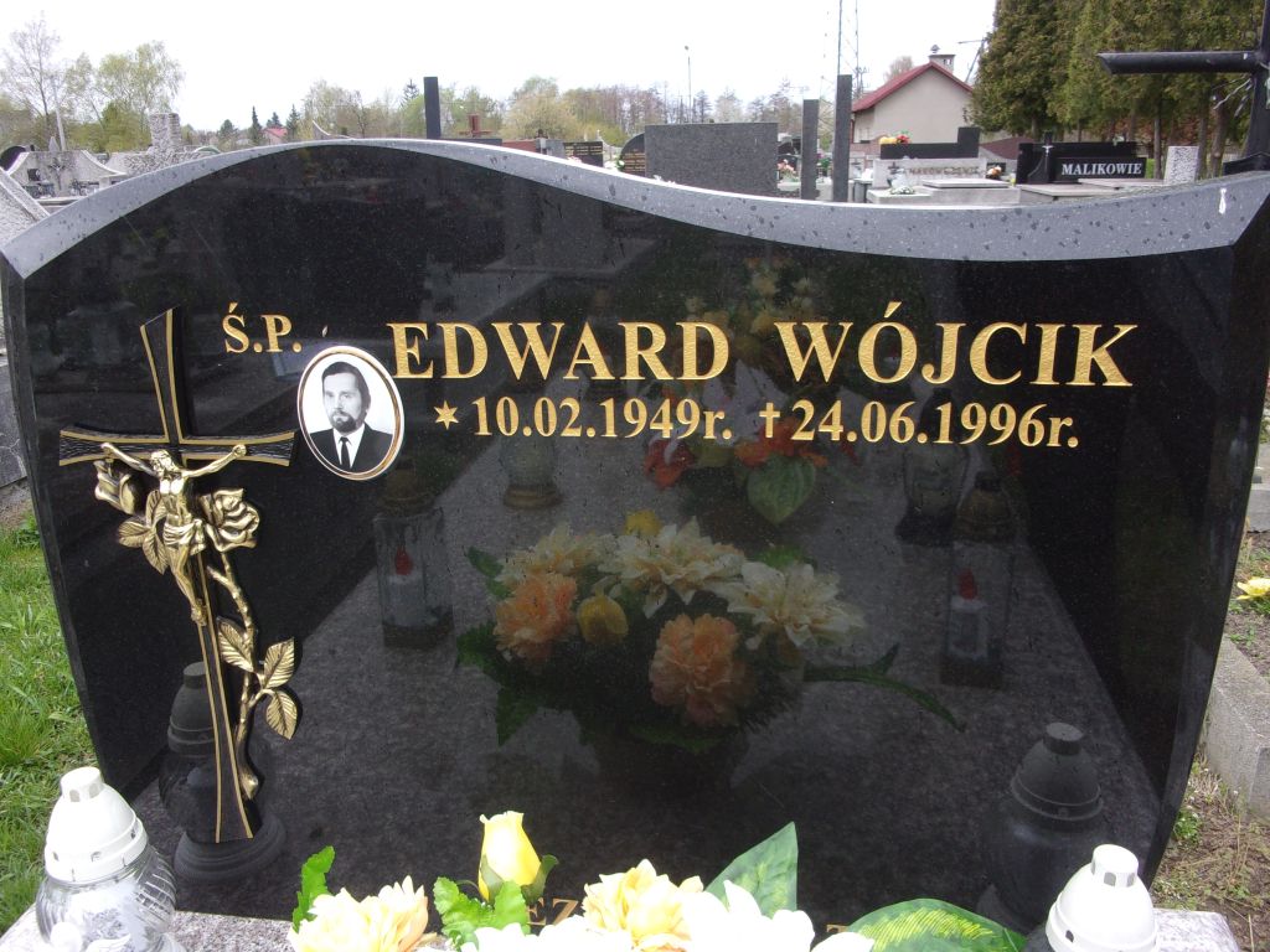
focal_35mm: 28
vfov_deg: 49.7
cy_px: 476
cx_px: 635
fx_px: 1027
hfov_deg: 63.4
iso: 80
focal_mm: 5.1
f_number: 3.9
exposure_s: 1/200
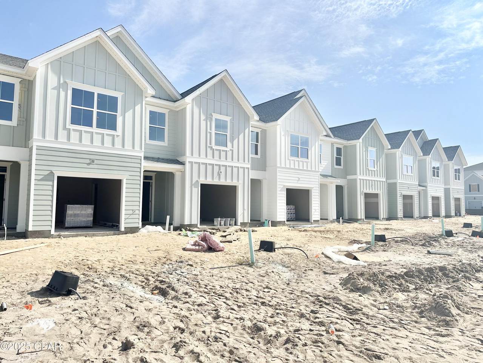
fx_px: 335
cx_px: 242
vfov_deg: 56.8
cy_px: 182
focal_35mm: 24
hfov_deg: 71.6
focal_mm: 6.86
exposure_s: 1/12048
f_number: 1.78
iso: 80
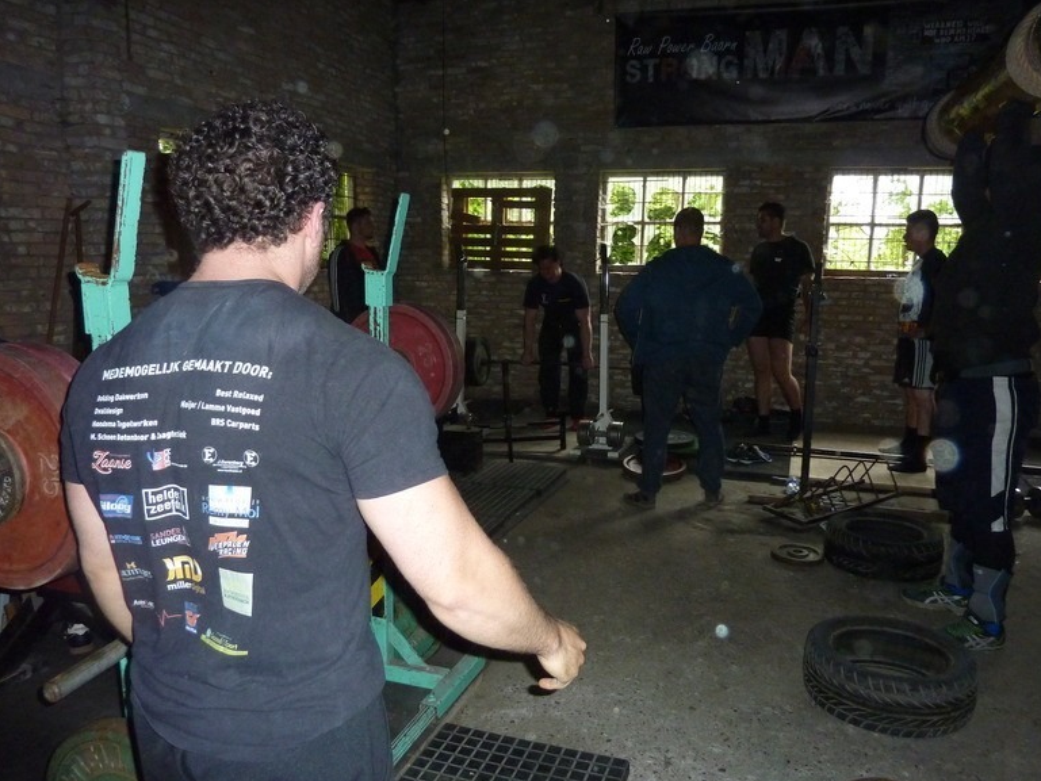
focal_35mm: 26
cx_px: 533
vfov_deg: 53.1
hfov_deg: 67.3
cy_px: 398
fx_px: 782
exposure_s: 1/60
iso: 320
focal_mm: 4.1
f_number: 3.3
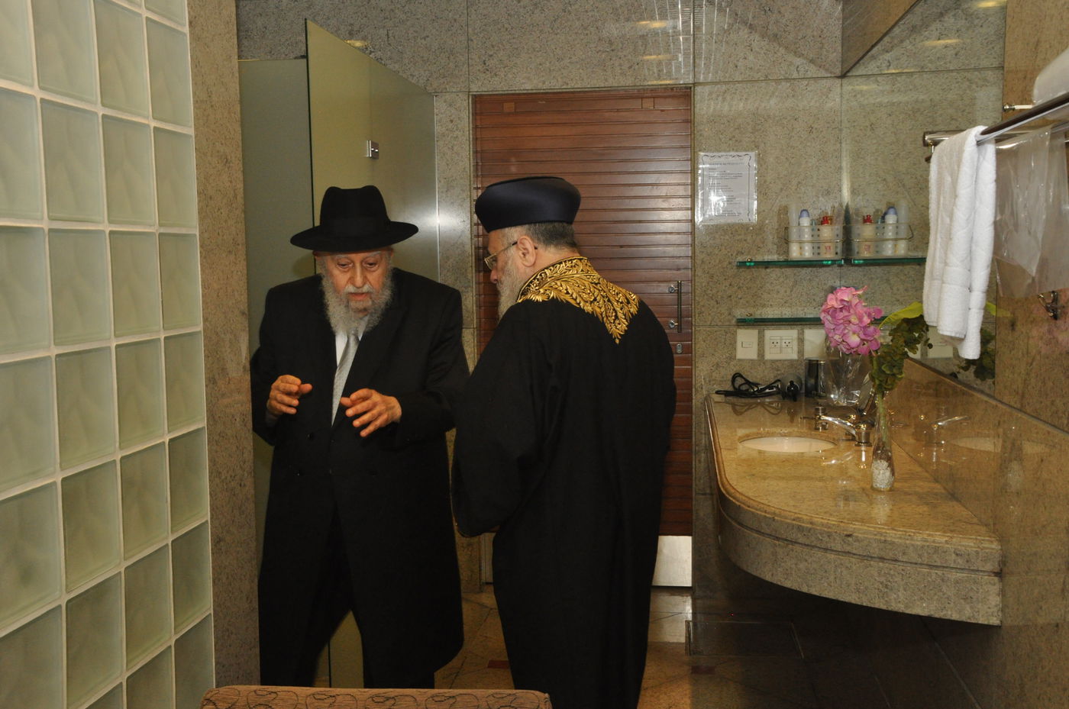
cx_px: 534
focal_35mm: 39
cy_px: 354
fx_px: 1156
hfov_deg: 49.6
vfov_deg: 34.1
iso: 1250
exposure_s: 1/60
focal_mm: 26
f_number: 11
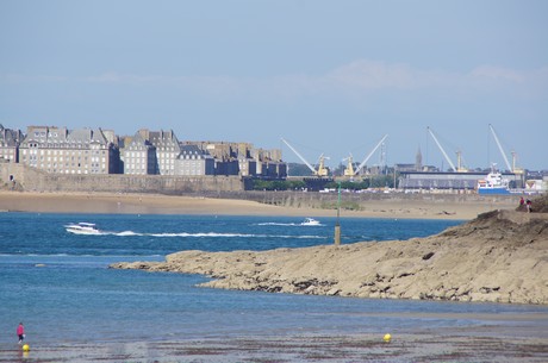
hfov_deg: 6.9
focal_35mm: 300
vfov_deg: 4.6
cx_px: 274
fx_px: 4559
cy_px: 182
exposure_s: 1/320
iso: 100
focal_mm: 200
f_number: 8
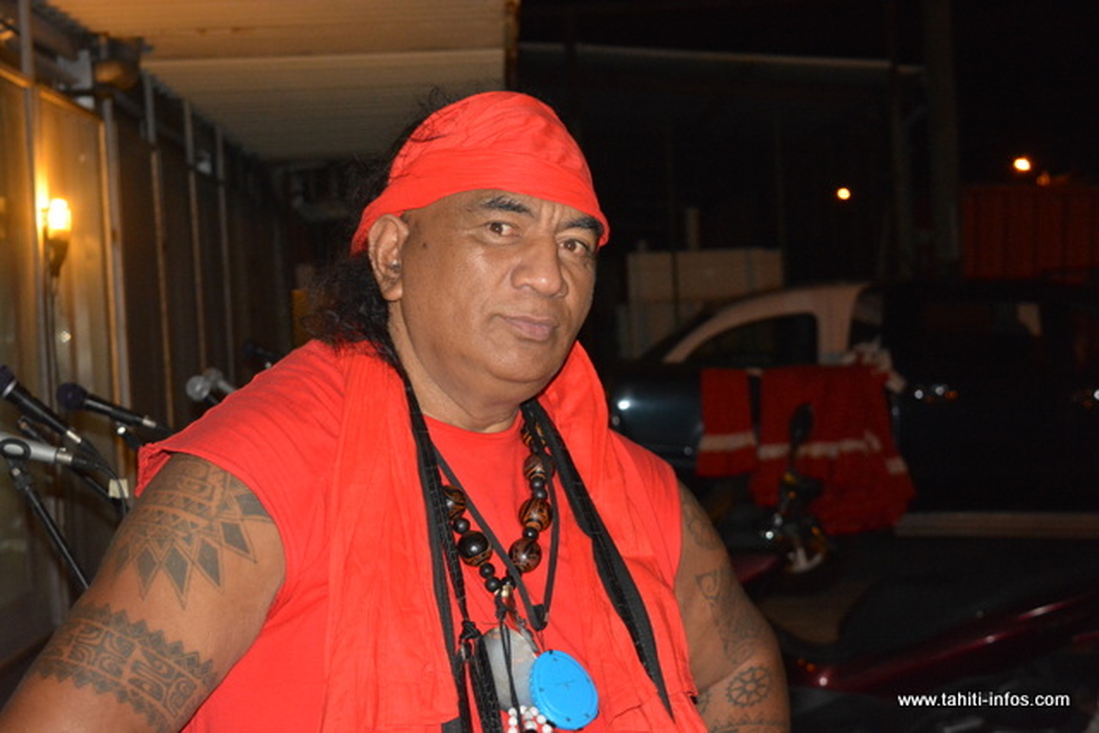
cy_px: 366
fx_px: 2198
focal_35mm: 72
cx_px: 550
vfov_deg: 18.9
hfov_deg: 28.1
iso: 3200
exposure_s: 1/60
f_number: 5.3
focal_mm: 48
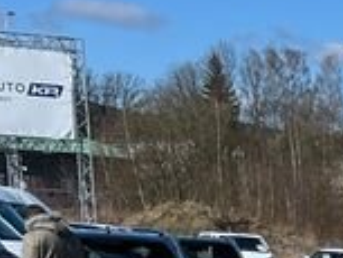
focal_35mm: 174
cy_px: 684
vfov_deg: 7.8
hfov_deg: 9.2
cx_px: 1020
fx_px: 1725
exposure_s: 1/2967
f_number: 1.6
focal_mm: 5.1
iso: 50
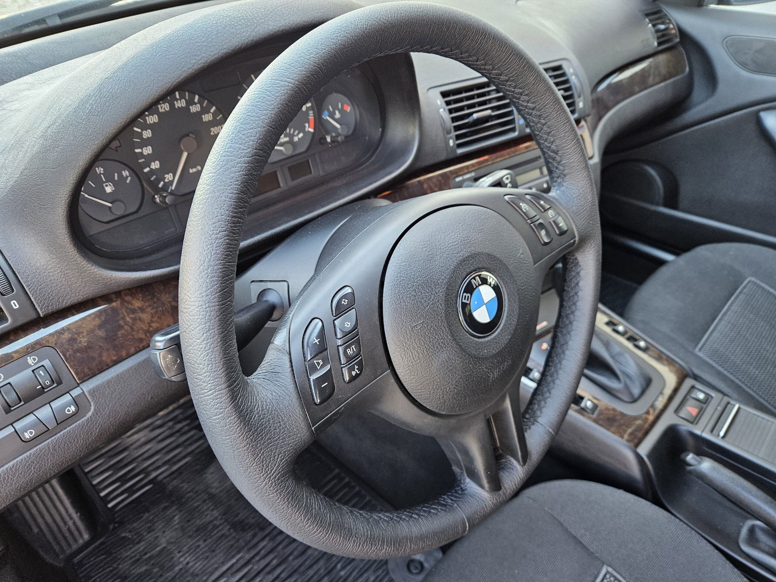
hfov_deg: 73.9
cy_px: 291
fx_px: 516
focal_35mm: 23
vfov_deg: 58.9
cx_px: 388
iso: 320
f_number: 1.8
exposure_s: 1/100
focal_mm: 5.4
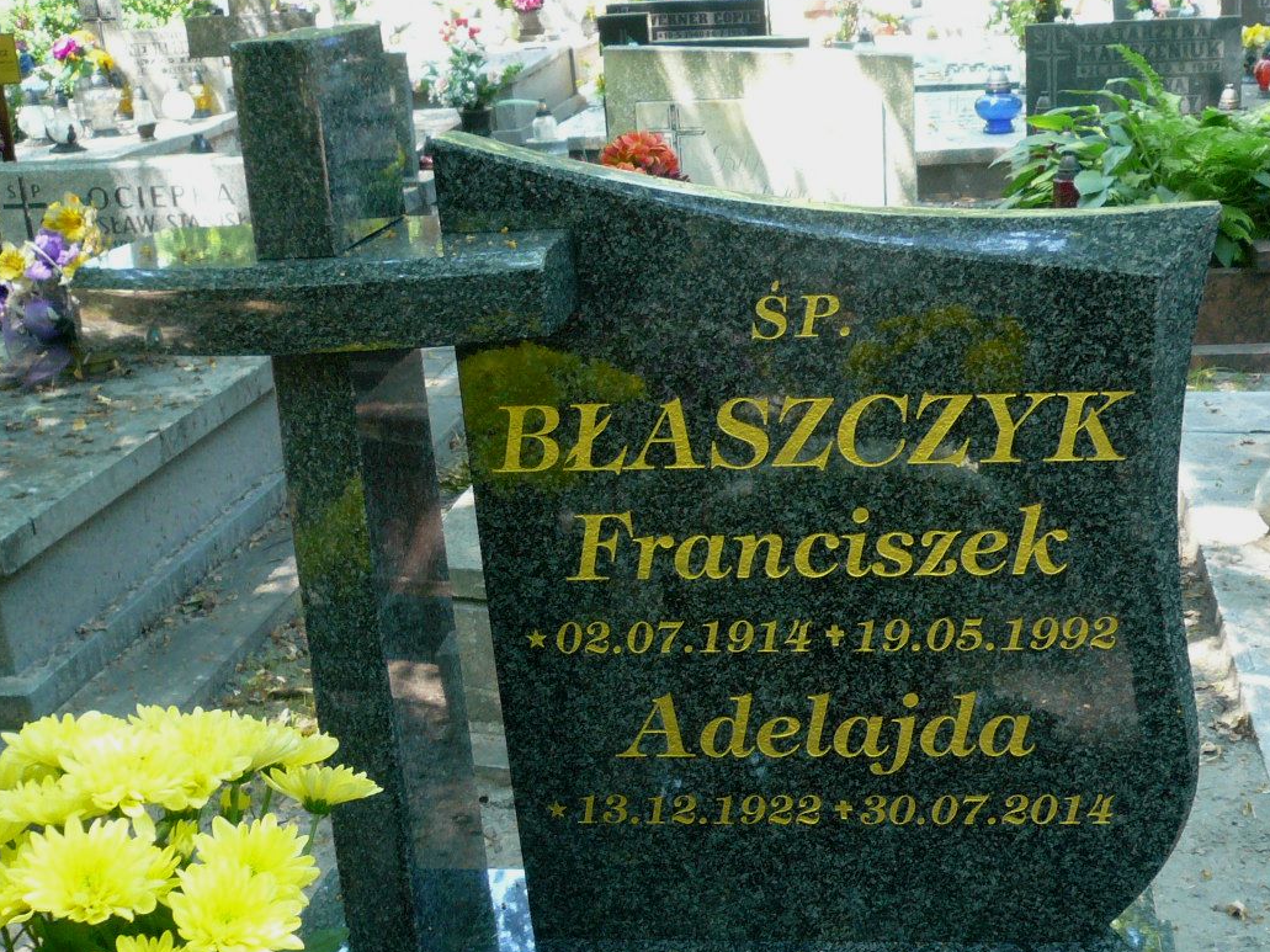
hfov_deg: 41.7
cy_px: 602
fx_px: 1651
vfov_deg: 32.0
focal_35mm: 45
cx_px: 823
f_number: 2.8
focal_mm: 4.6
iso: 100
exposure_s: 1/25
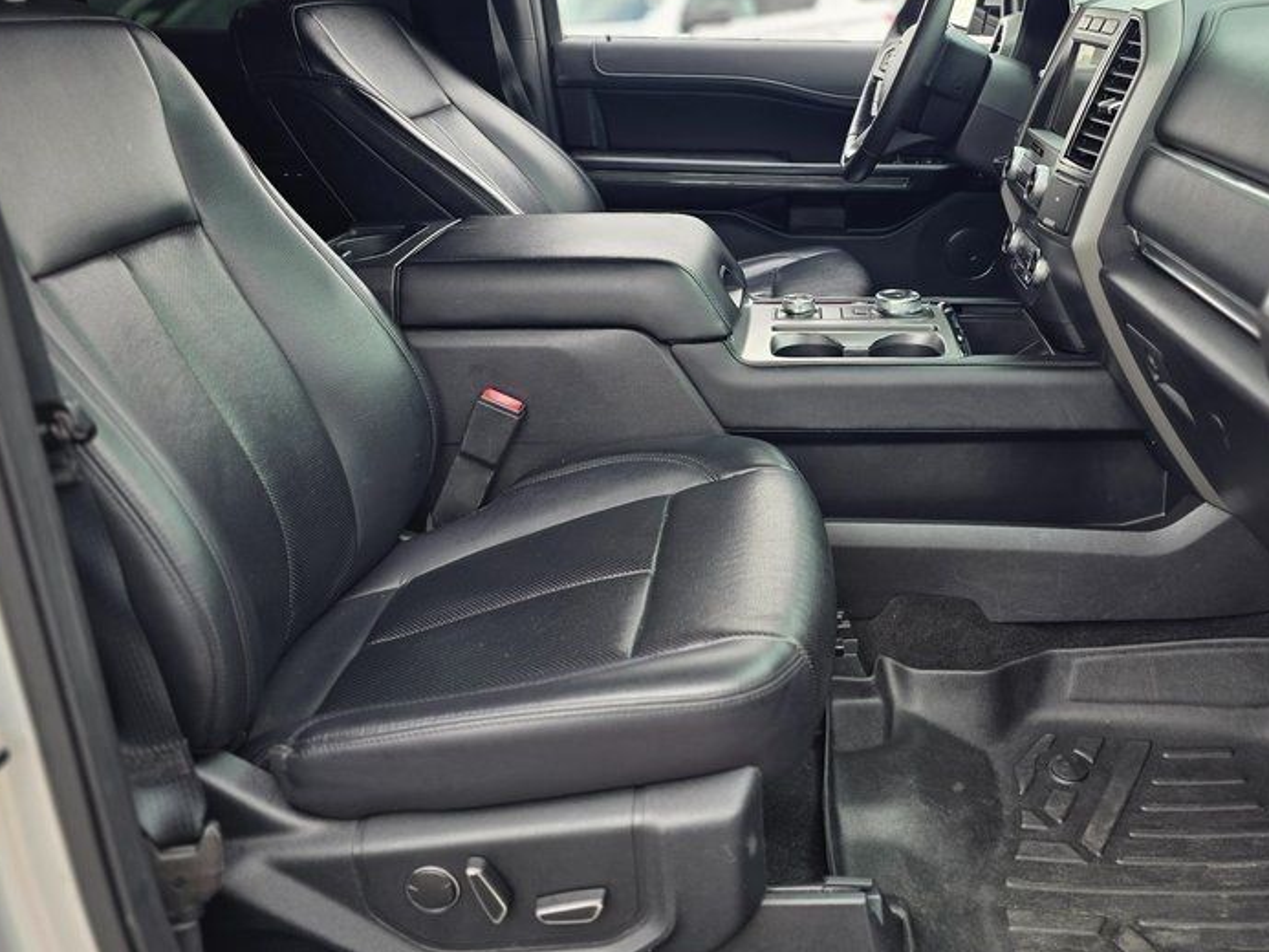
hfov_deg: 53.4
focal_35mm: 34
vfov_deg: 41.5
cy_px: 352
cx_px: 793
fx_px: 1247
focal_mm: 6.3
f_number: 1.7
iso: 40
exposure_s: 1/180
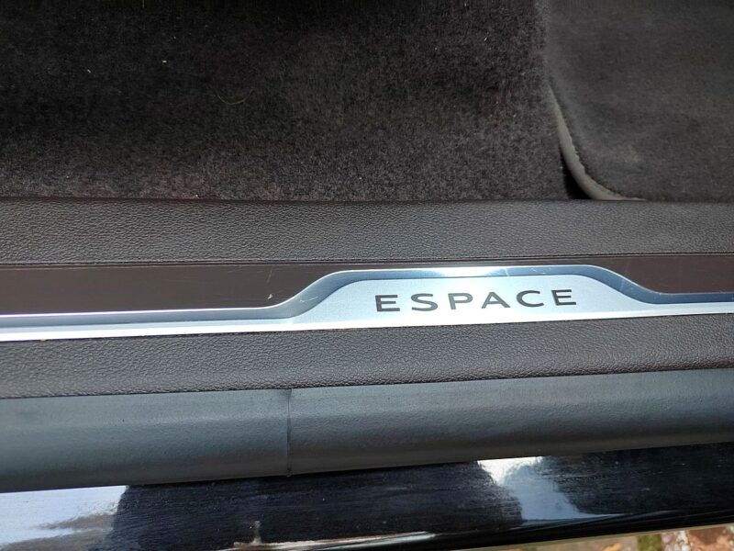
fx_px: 488
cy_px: 276
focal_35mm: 23
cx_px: 367
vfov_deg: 58.9
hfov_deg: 73.9
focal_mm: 5.52
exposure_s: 1/100
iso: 1169
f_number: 1.9
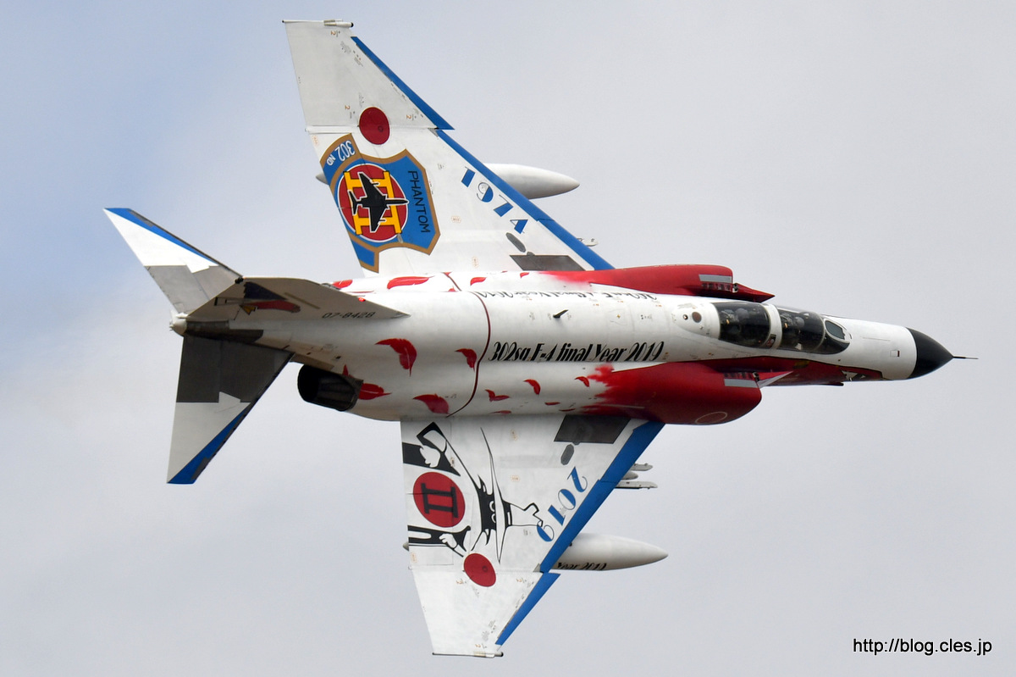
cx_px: 508
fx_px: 11002
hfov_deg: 5.3
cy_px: 338
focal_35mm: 390
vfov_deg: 3.5
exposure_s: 1/1600
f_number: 5.6
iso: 100
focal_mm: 260
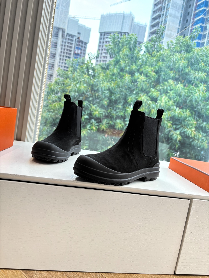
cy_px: 139
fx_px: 209
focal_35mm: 26
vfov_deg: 67.3
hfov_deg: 53.1
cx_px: 104
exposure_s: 1/171
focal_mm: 5.96
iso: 50
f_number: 1.6
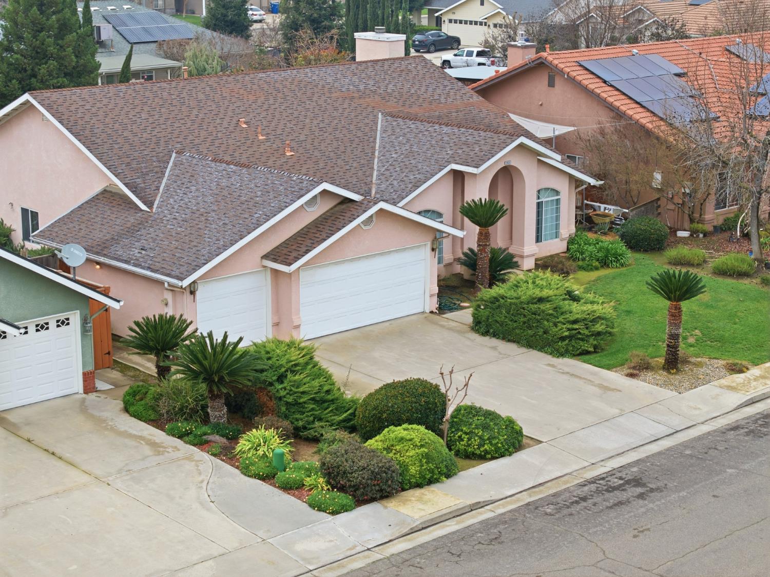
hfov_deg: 27.8
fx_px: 1557
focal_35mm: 70
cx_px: 385
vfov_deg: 21.0
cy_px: 288
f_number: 2.8
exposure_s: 1/500
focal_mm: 19.4
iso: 100
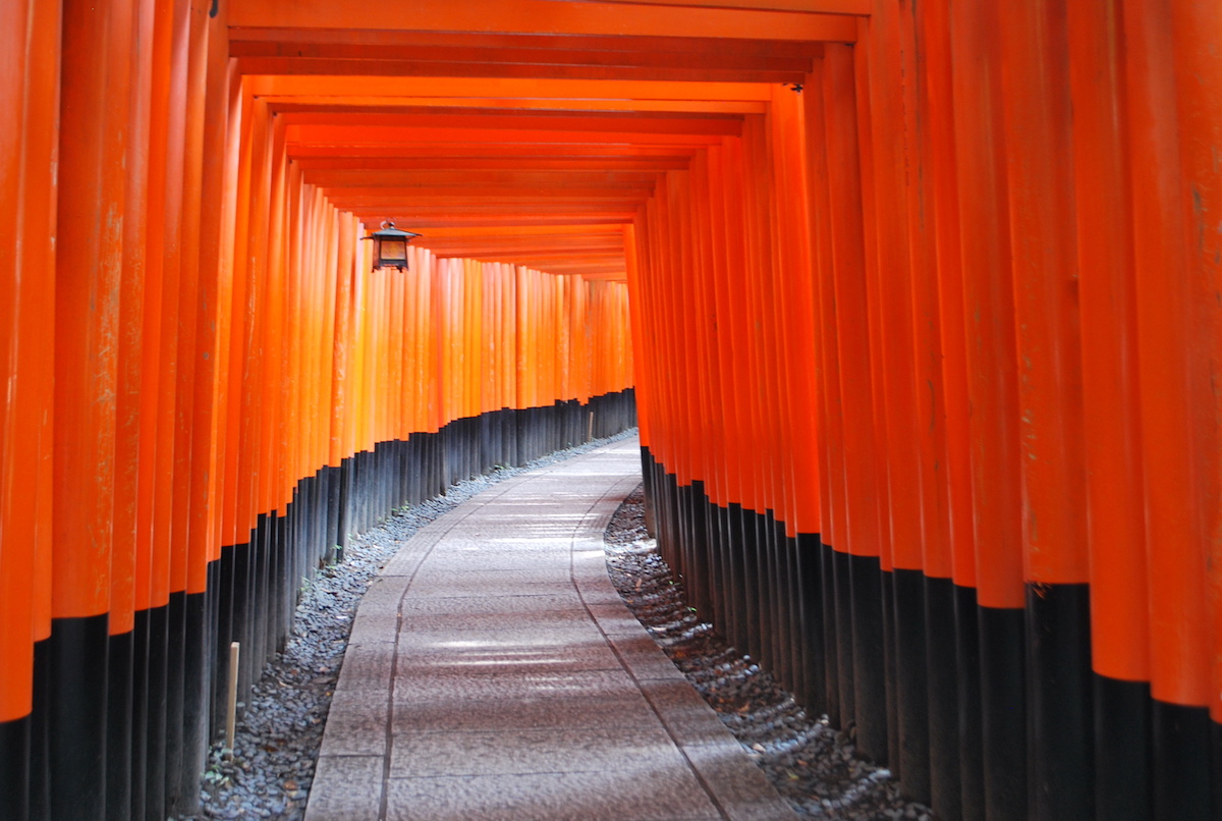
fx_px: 1327
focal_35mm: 39
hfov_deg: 49.5
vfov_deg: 34.4
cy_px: 410
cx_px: 611
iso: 400
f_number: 4.5
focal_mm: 26
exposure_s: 1/25
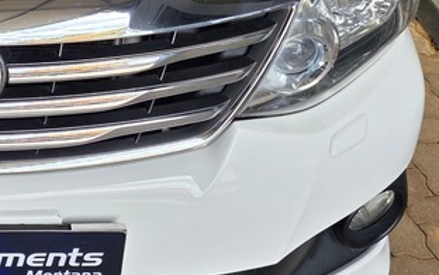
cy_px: -162
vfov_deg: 14.9
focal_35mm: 80
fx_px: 957
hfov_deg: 24.0
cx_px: -55
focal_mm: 6.25
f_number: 1.7
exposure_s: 1/359
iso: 40
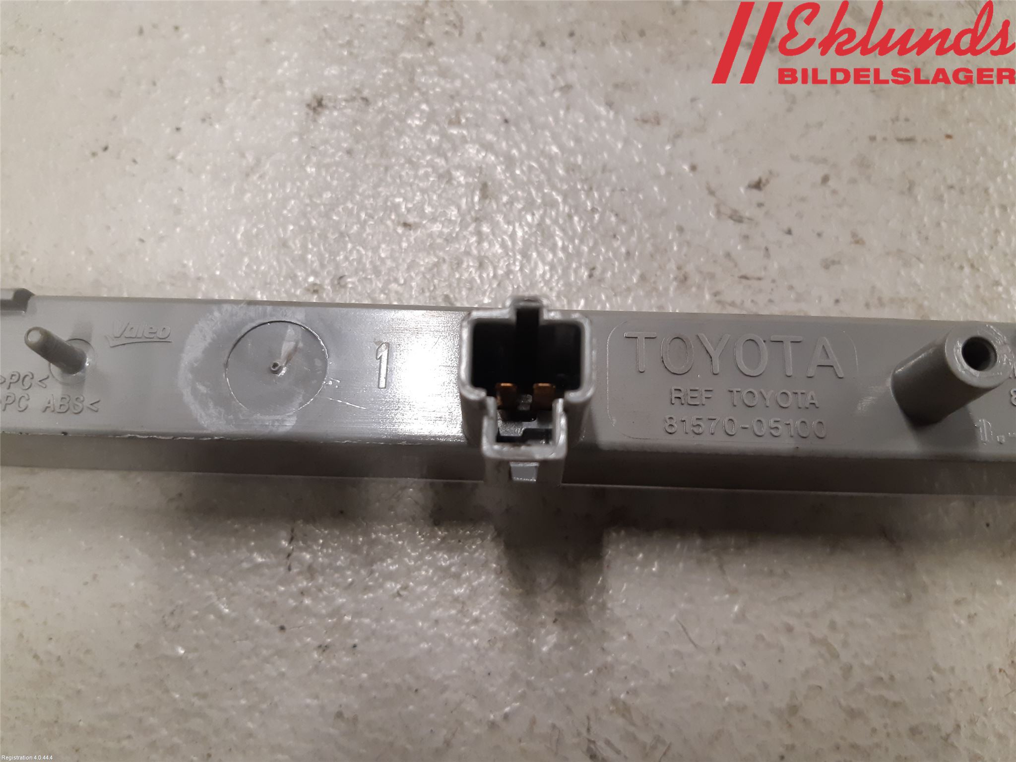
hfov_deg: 67.3
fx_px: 763
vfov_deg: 53.1
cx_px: 508
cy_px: 381
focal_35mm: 26
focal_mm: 3.93
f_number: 1.7
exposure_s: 1/50
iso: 200
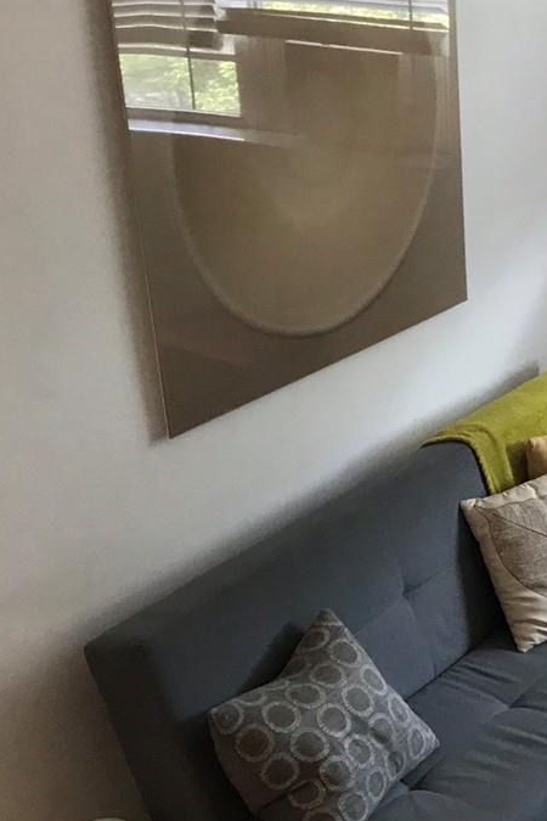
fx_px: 1573
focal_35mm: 69
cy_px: 557
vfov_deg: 29.0
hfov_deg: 19.2
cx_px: 534
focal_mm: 3.99
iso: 40
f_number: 1.8
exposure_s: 1/17
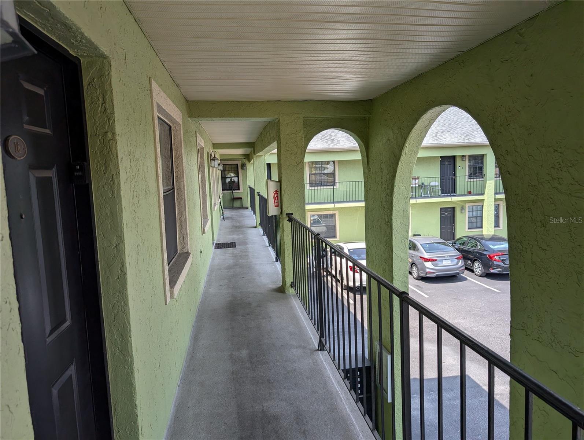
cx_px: 292
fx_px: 405
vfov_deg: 56.9
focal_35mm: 24
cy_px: 220
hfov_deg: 71.5
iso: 18
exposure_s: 1/519
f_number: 1.68
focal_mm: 6.9
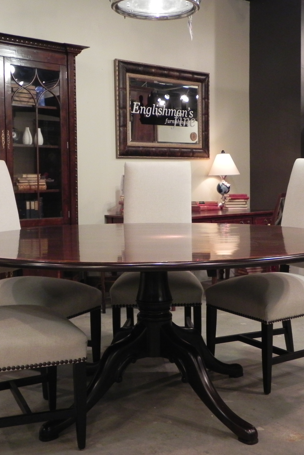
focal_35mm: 46
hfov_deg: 29.3
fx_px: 582
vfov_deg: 42.7
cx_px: 148
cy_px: 227
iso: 400
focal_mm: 5.9
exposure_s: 1/26.3
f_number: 2.8
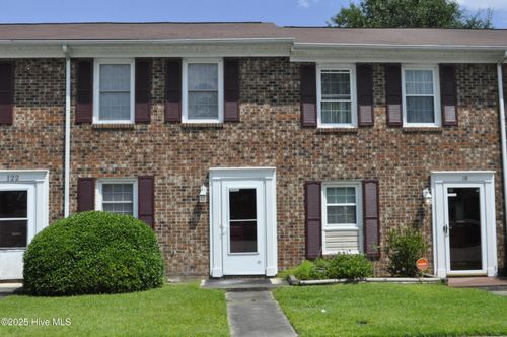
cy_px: 168
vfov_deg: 34.1
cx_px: 254
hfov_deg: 49.6
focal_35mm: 39
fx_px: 549
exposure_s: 1/1250
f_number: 18
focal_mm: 26
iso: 2000
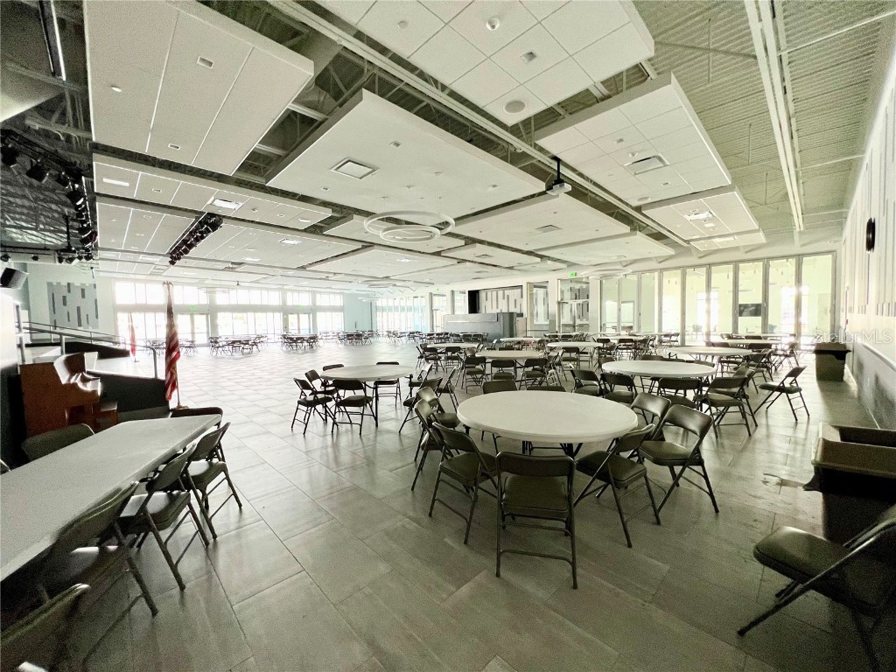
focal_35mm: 13
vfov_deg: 89.9
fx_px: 336
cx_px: 448
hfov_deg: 106.2
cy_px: 336
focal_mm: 1.57
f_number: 1.8
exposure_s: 1/80
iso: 250
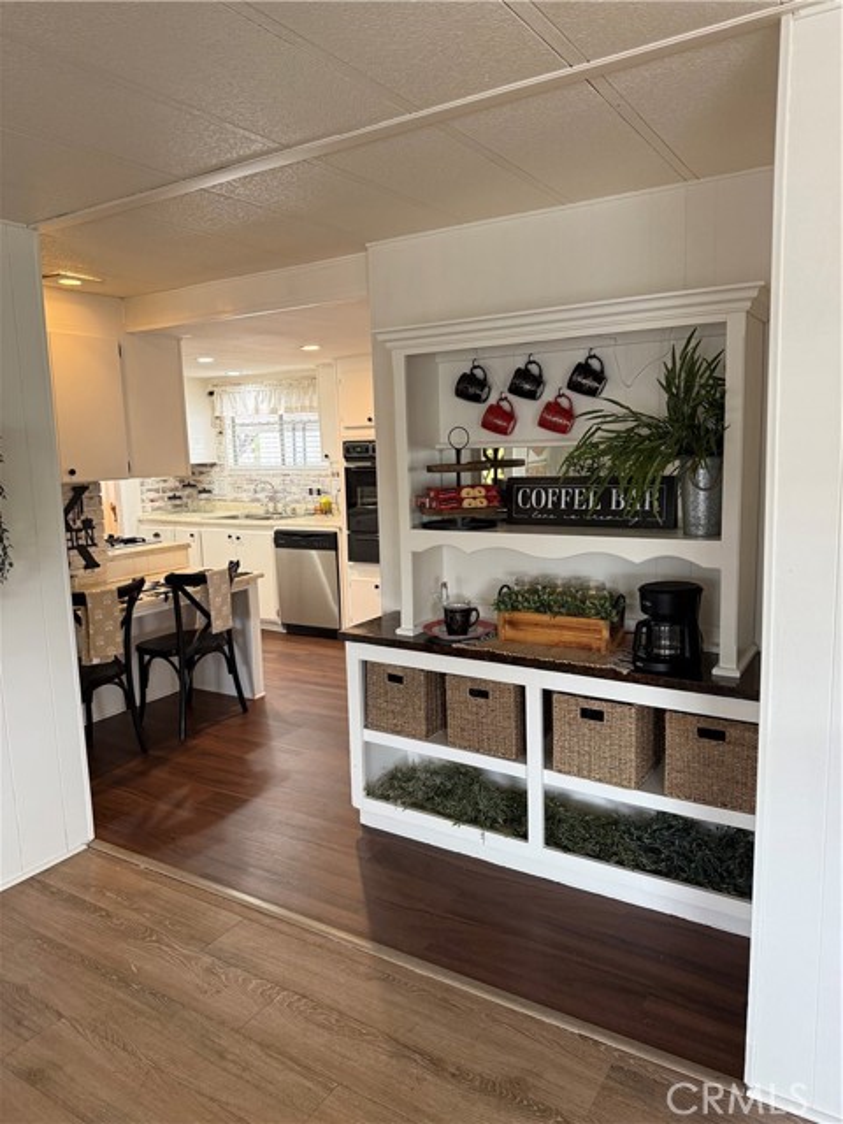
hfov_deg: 56.8
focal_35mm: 24
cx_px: 422
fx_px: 779
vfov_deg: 71.6
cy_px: 562
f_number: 1.78
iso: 250
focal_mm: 6.76
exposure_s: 1/60
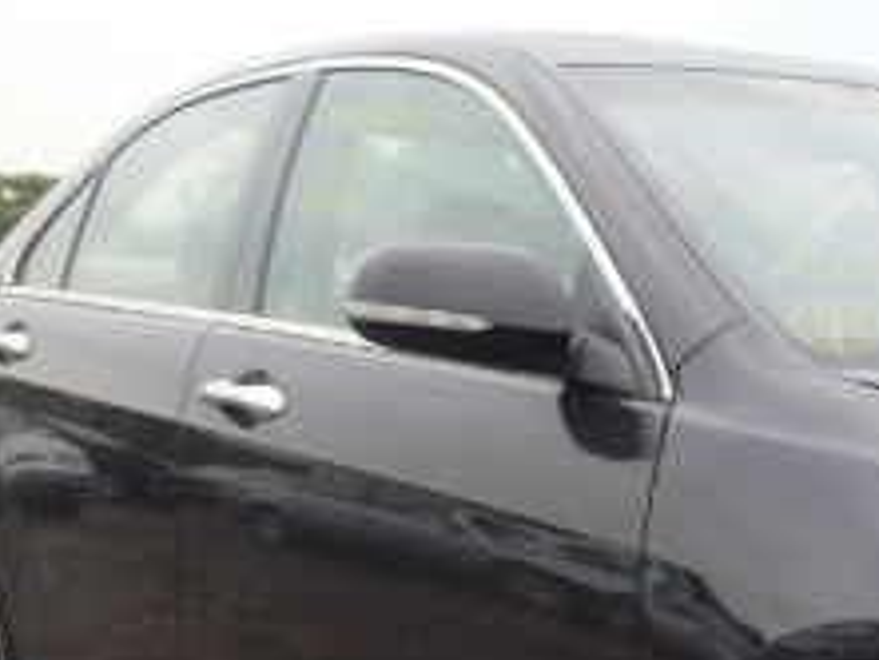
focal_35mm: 81
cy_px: 720
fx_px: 2058
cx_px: 1066
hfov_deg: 22.2
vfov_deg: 17.6
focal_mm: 5
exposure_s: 1/125
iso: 125
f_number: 3.9
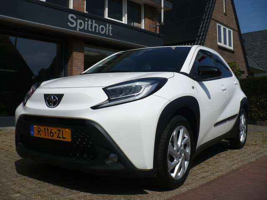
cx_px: 134
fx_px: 285
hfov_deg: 50.1
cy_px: 100
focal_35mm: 37
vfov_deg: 38.7
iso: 100
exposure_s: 1/500
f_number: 8
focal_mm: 6.1
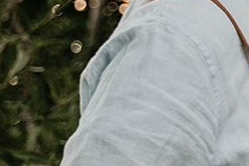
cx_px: 768
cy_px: -15
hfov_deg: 6.7
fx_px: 1903
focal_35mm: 275
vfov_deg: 5.0
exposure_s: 1/160
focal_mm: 43
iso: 640
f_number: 2.8
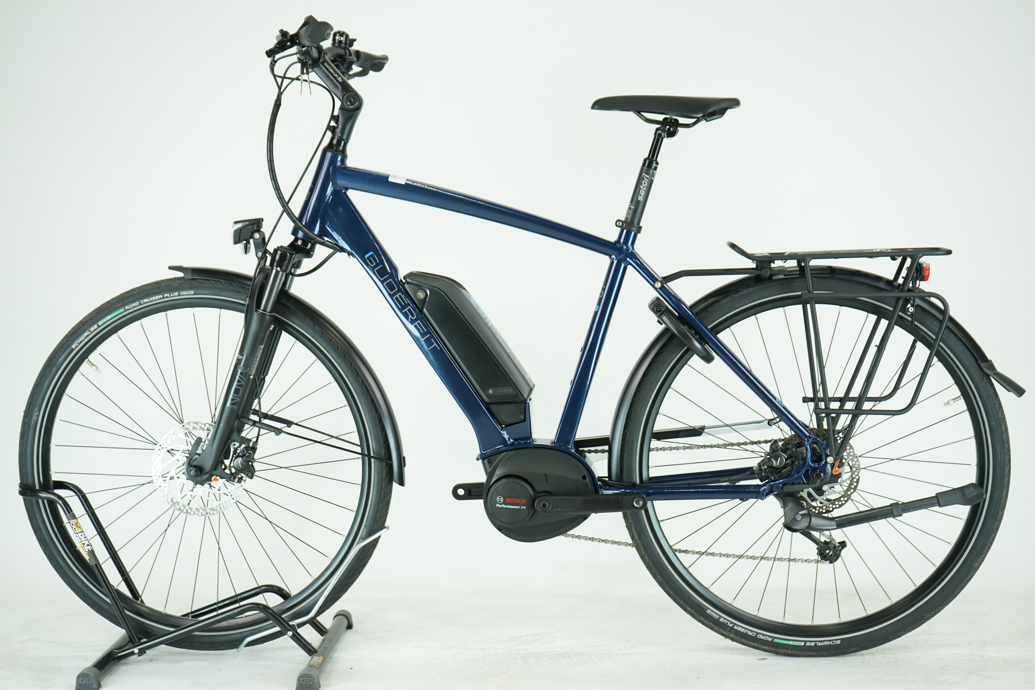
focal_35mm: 52
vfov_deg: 26.0
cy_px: 345
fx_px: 1495
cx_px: 518
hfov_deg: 38.2
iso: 1600
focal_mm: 52
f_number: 5.6
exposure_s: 1/200
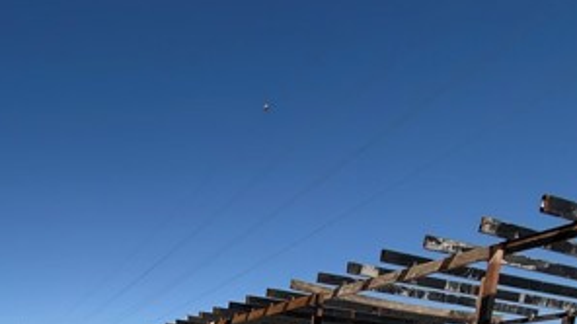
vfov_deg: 24.7
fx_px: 505
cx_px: 138
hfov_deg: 56.3
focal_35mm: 33
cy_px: 519
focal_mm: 2.22
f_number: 2.2
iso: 20
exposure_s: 1/1745
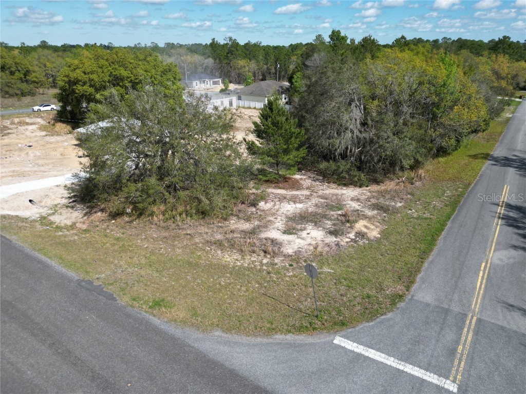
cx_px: 263
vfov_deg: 56.8
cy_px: 197
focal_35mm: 24
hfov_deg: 71.6
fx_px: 365
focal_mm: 6.72
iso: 110
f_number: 1.7
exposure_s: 1/2500
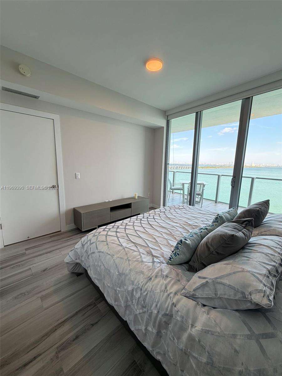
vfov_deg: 102.1
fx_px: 152
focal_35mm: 14
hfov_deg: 85.7
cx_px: 141
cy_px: 188
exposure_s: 1/120
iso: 160
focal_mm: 2.22
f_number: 2.2
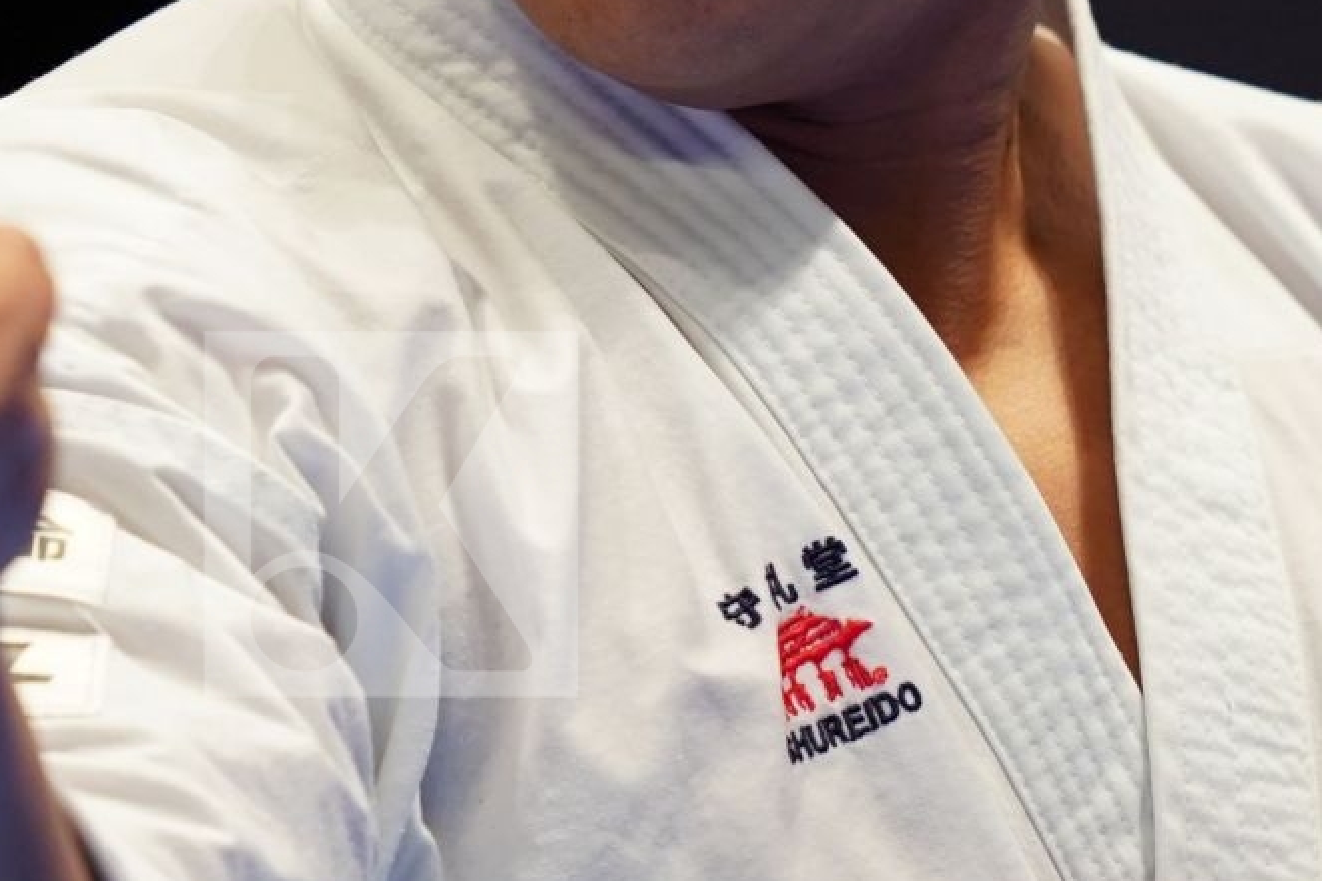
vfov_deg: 0.8
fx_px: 60169
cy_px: -199
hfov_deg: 1.3
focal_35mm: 1639
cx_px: 391
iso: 1000
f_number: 2.8
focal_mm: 400
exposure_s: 1/500
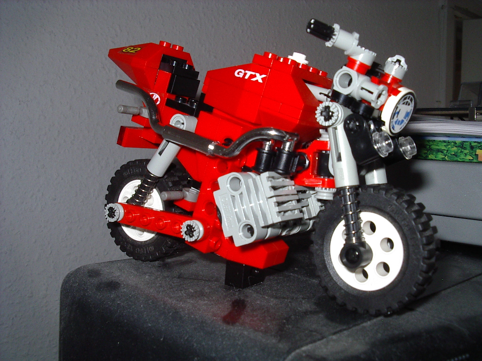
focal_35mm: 38
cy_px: 180
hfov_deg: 49.0
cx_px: 241
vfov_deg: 37.7
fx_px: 529
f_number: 4.8
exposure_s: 1/60
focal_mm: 5.8
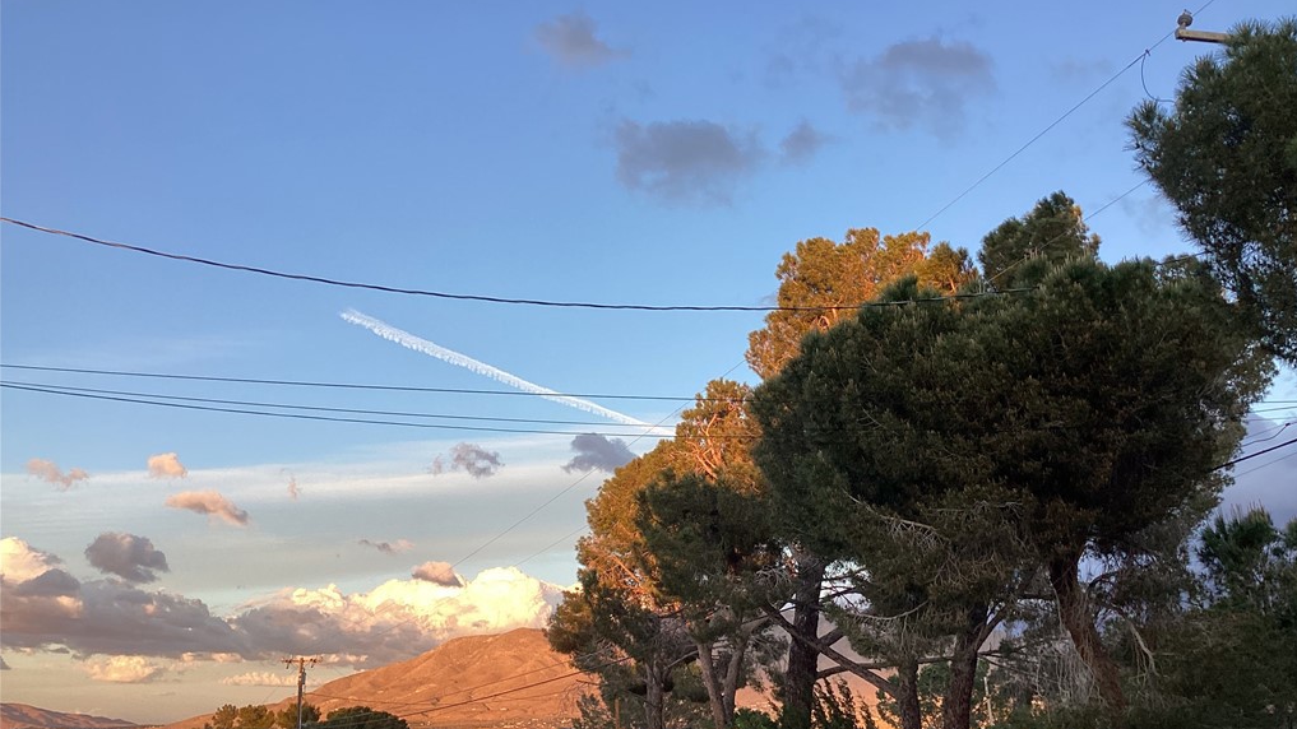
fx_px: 1169
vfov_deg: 34.6
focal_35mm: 34
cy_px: 401
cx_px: 652
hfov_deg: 58.0
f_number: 2.4
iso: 25
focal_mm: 3.3
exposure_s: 1/126
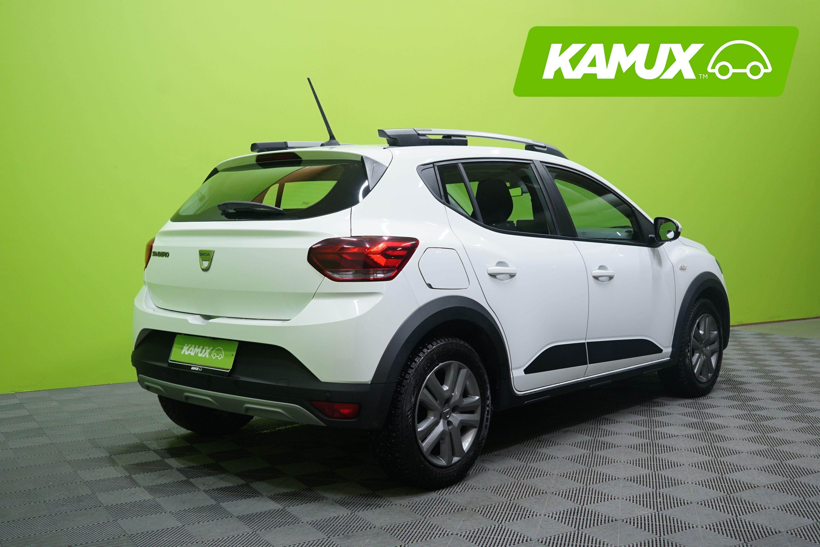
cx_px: 410
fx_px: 865
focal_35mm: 38
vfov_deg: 35.1
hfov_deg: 50.7
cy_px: 274
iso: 800
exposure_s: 1/20
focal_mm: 38
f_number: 4.5
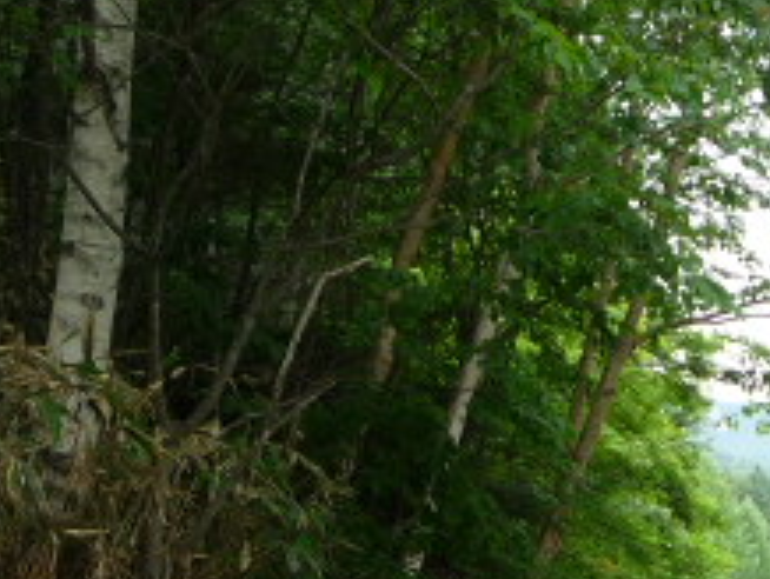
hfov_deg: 22.2
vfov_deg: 15.7
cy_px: 826
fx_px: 1960
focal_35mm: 88
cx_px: 505
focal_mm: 5.3
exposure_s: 1/125
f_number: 3.4
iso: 100
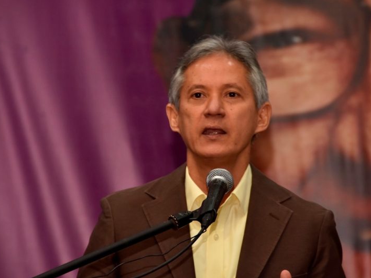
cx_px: 196
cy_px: 139
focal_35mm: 326
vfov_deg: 4.6
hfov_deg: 6.1
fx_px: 3494
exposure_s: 1/60
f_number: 7.1
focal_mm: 200
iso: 800
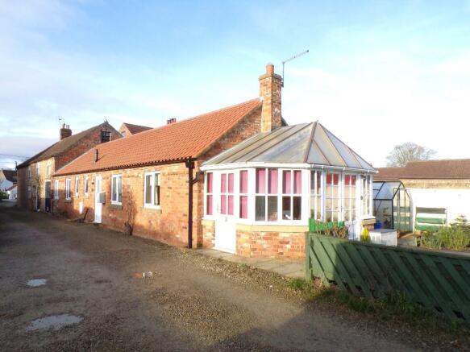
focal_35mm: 24
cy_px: 176
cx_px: 235
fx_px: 326
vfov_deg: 56.8
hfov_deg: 71.6
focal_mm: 4.3
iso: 200
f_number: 8
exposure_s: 1/170
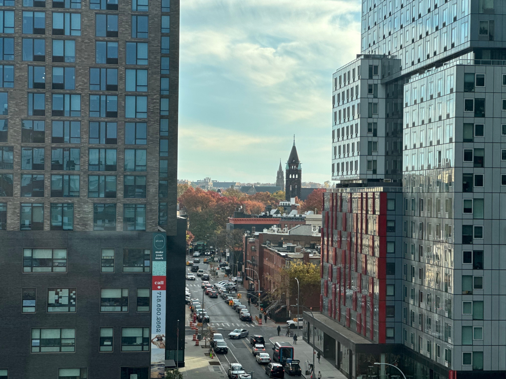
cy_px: 190
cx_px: 253
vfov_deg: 19.1
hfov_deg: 25.3
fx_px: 1126
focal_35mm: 77
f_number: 2.8
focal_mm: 9
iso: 25
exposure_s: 1/373
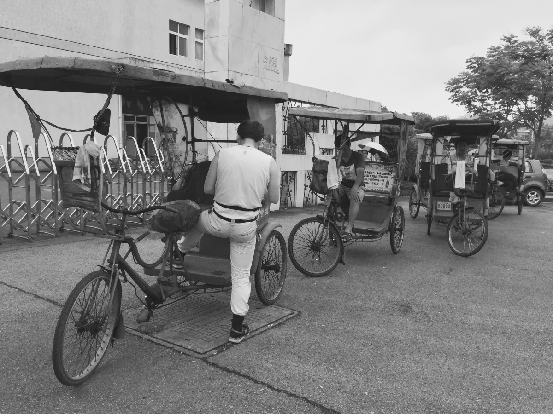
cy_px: 207
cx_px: 276
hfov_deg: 61.7
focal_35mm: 29
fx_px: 463
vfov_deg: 48.2
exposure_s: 1/267
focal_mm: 4.15
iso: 32
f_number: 2.2
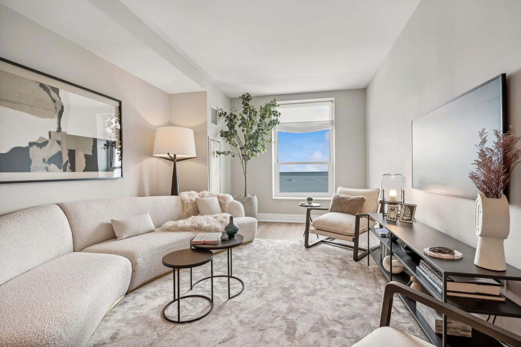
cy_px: 174
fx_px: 239
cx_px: 260
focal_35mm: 16
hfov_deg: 95.0
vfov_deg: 72.0
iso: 200
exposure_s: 1/20
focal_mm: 16.5
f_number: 9.5
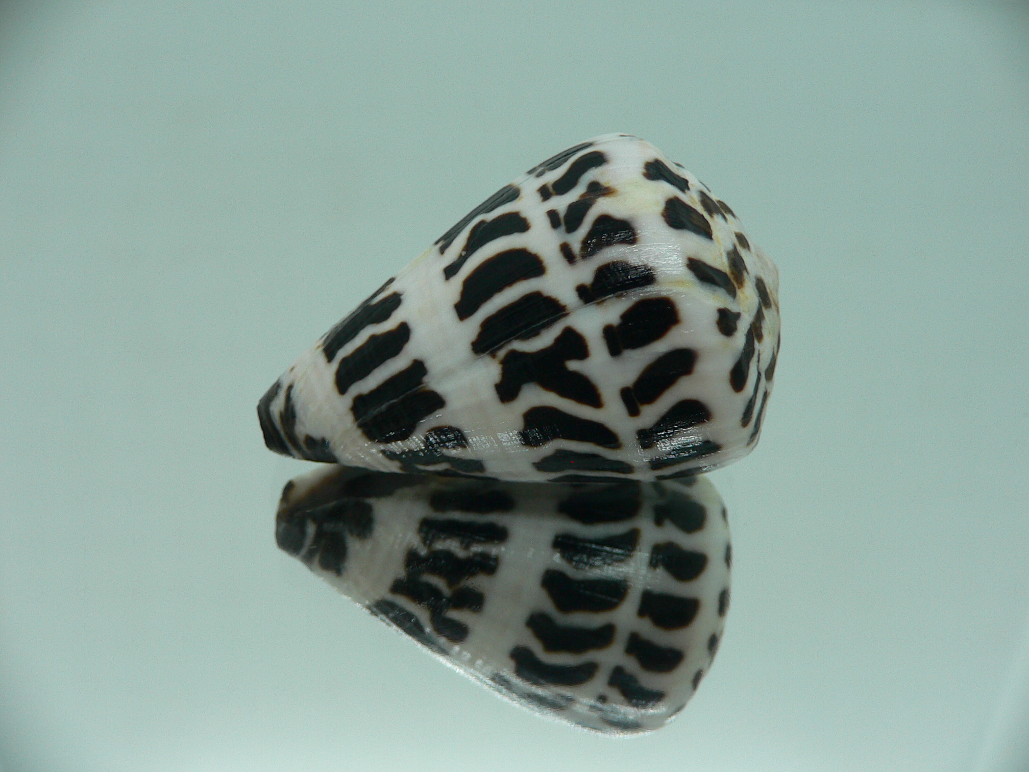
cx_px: 514
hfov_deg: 52.6
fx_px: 1040
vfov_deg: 40.7
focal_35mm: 35
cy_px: 386
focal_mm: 4.6
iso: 80
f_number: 2.8
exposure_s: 1/60
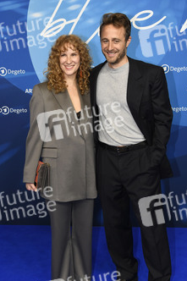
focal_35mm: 41
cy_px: 164
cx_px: 105
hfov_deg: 32.6
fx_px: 320
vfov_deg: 47.2
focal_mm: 34
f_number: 4
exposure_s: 1/320
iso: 800
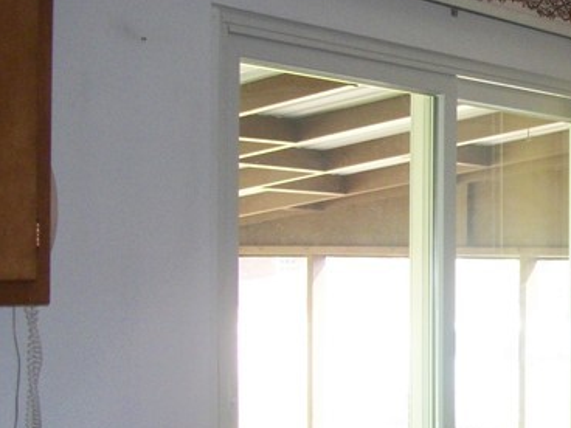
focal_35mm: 89
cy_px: 372
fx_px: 1468
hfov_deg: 20.2
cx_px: 743
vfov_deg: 16.4
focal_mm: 5.7
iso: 160
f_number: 2.9
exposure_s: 1/30
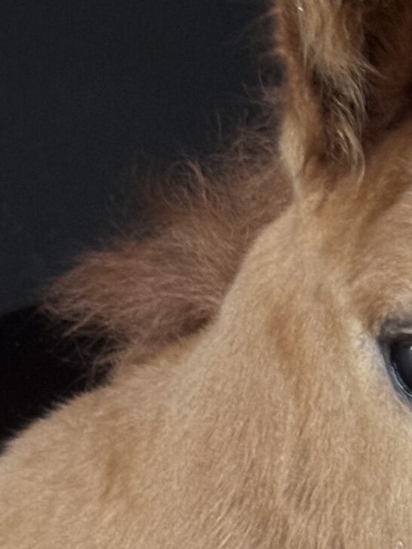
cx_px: 356
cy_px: 564
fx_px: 2683
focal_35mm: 169
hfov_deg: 8.8
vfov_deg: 11.6
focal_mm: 6.76
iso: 800
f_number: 1.78
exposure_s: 1/25
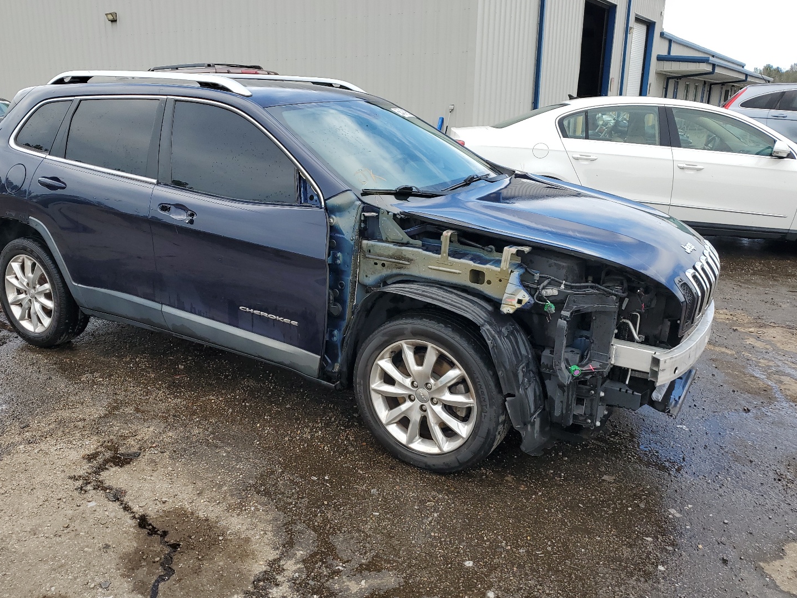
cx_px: 360
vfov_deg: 48.2
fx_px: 668
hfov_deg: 61.5
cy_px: 292
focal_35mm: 29
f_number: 1.5
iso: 50
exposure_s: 1/909
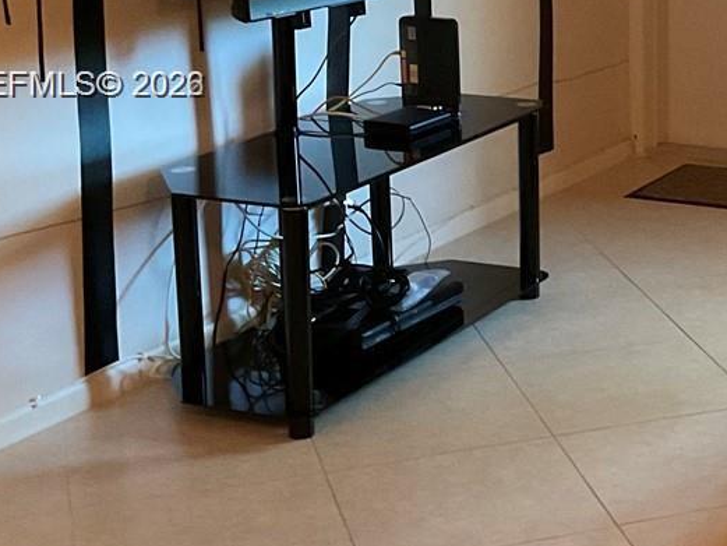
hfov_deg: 20.5
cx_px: 886
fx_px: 1870
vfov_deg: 16.4
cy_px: 87
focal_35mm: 89
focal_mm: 3
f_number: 1.8
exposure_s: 1/40
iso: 250
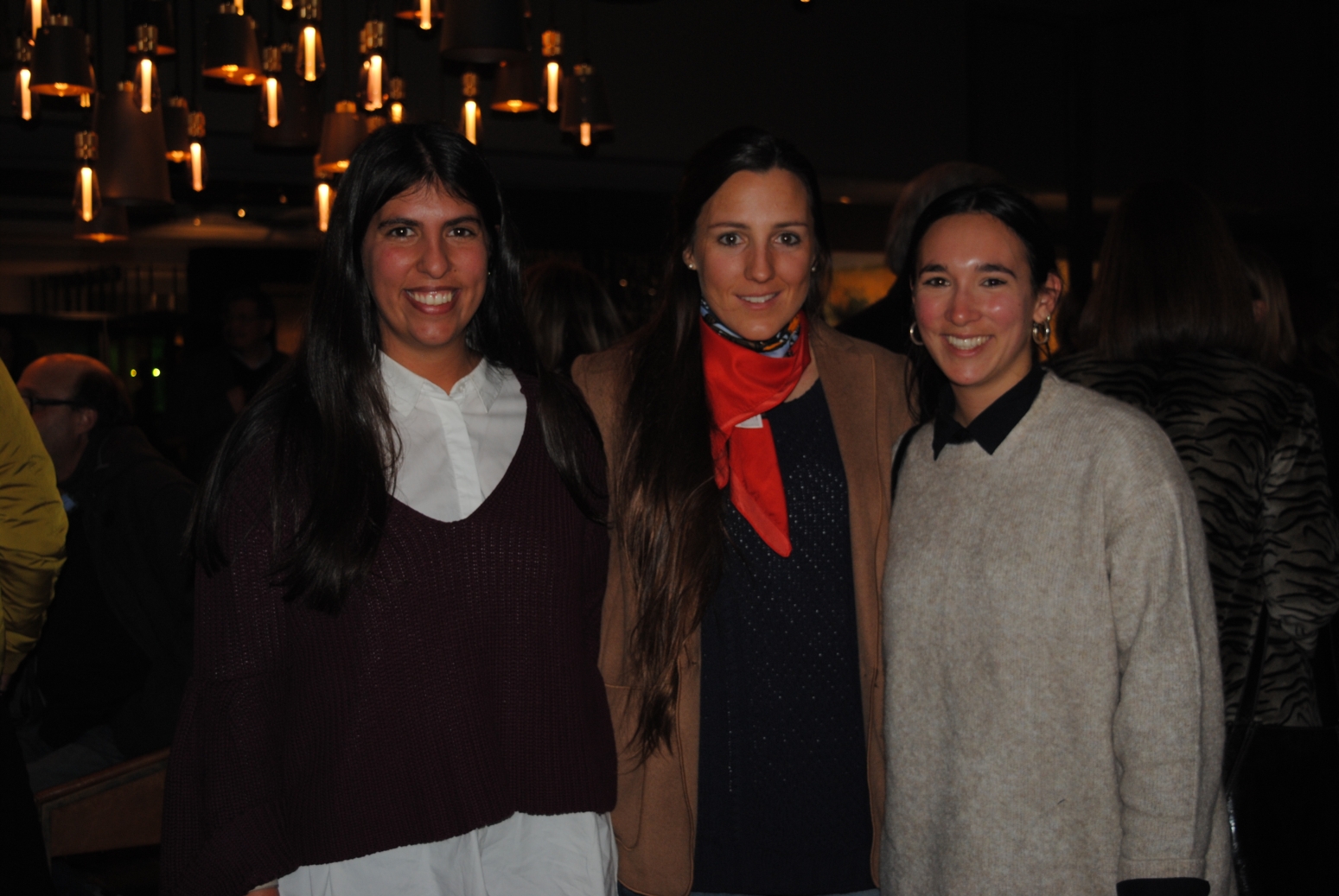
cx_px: 670
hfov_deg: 38.8
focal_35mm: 51
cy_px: 448
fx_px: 1899
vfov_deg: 26.6
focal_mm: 34
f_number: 4.5
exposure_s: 1/60
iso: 200
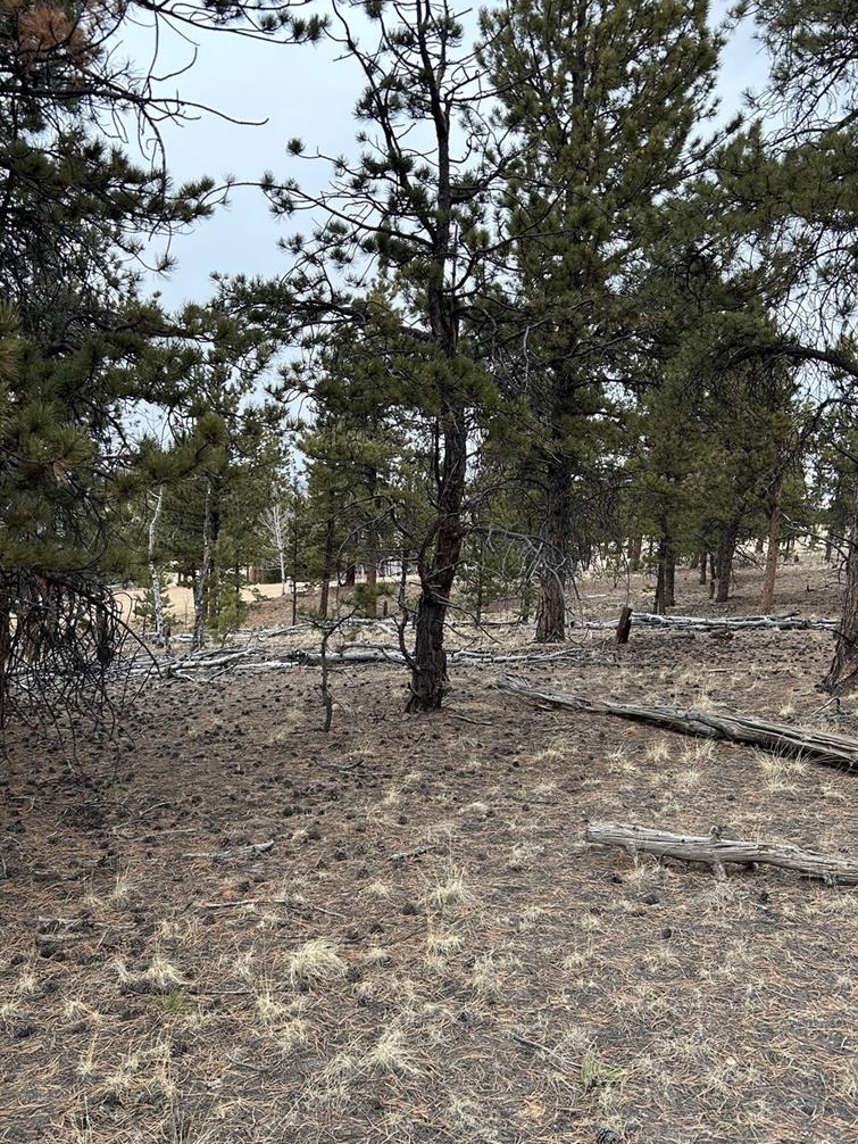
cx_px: 366
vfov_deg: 58.3
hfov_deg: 45.3
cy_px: 595
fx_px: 1024
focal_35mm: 31
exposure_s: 1/1029
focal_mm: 5.7
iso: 50
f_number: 1.5
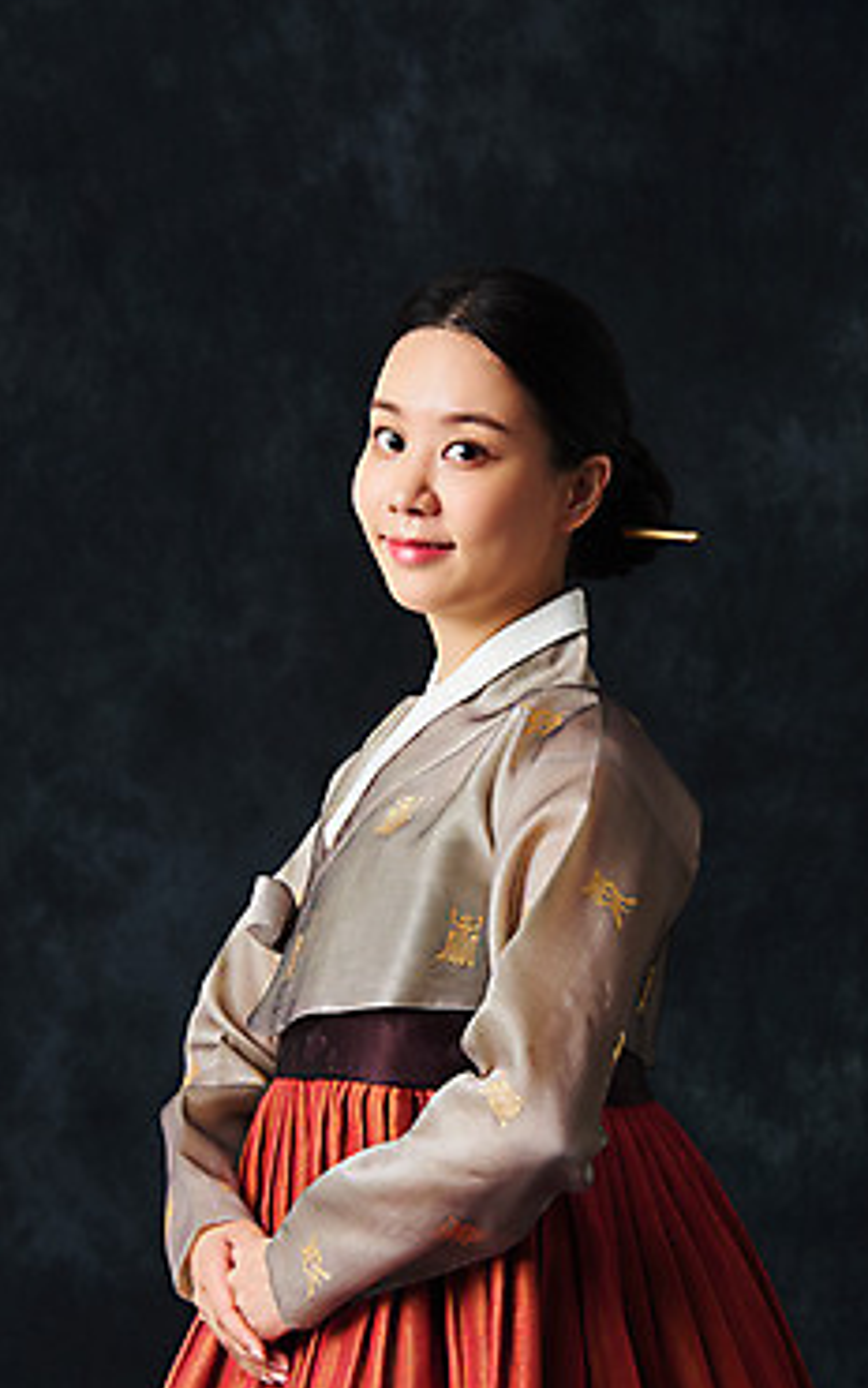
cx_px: 406
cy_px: 737
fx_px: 7075
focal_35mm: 187
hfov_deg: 7.0
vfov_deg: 11.2
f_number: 11
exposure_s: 1/125
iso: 100
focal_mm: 170
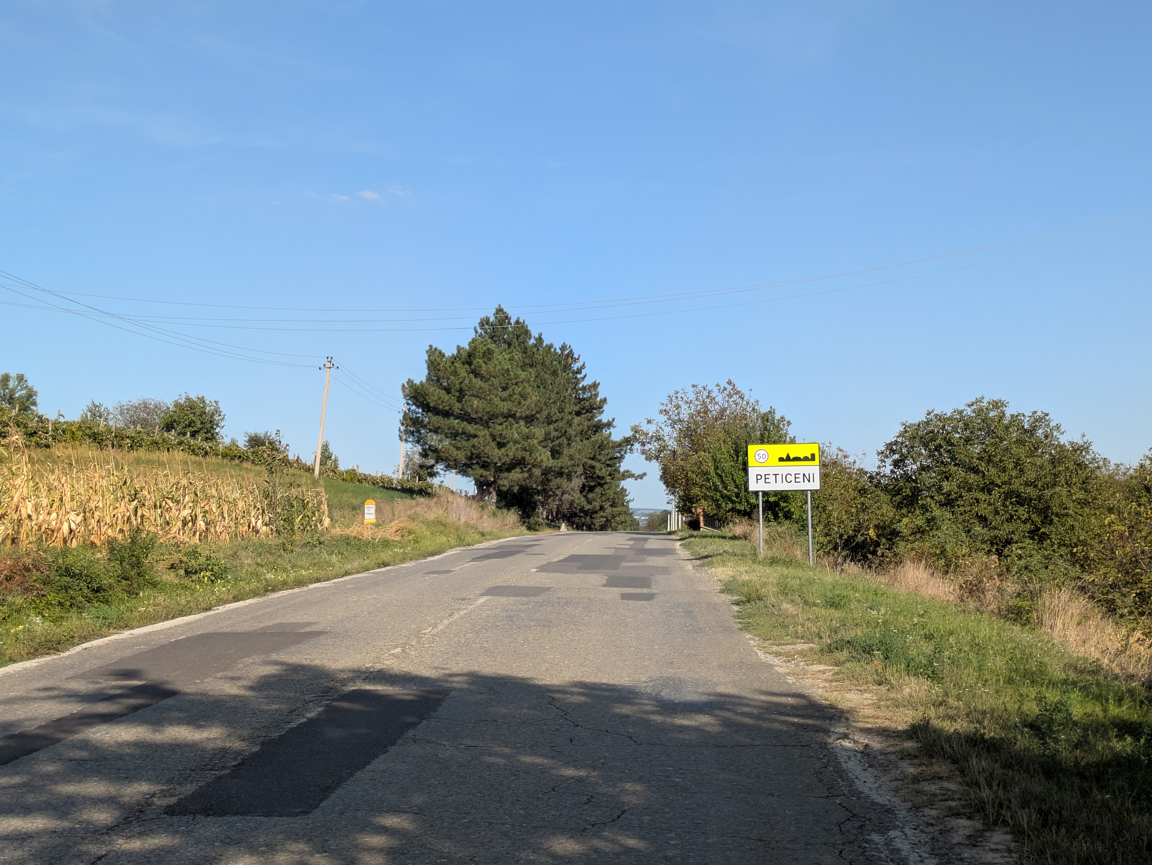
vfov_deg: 28.6
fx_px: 1698
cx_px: 576
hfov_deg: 37.5
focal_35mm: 51
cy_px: 432
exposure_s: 1/1905
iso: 54
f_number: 1.89
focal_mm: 5.43
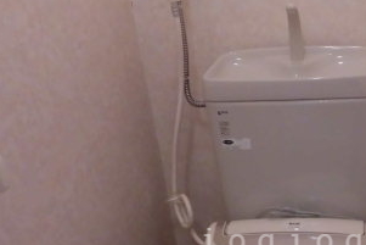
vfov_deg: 24.5
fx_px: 539
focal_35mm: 53
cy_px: 240
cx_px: 285
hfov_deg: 36.4
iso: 320
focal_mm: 4.3
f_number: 3.1
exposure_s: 1/30
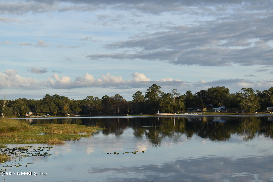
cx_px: 136
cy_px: 91
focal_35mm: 82
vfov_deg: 16.6
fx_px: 626
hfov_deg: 24.6
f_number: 6.3
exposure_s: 1/250
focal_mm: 55
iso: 100
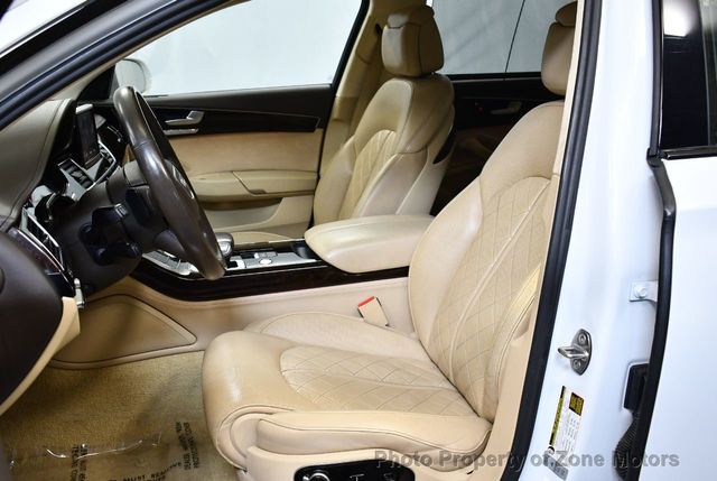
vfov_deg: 37.0
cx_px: 358
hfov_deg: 53.1
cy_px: 240
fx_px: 718
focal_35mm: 36
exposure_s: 1/125
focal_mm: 18
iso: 1100
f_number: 3.5
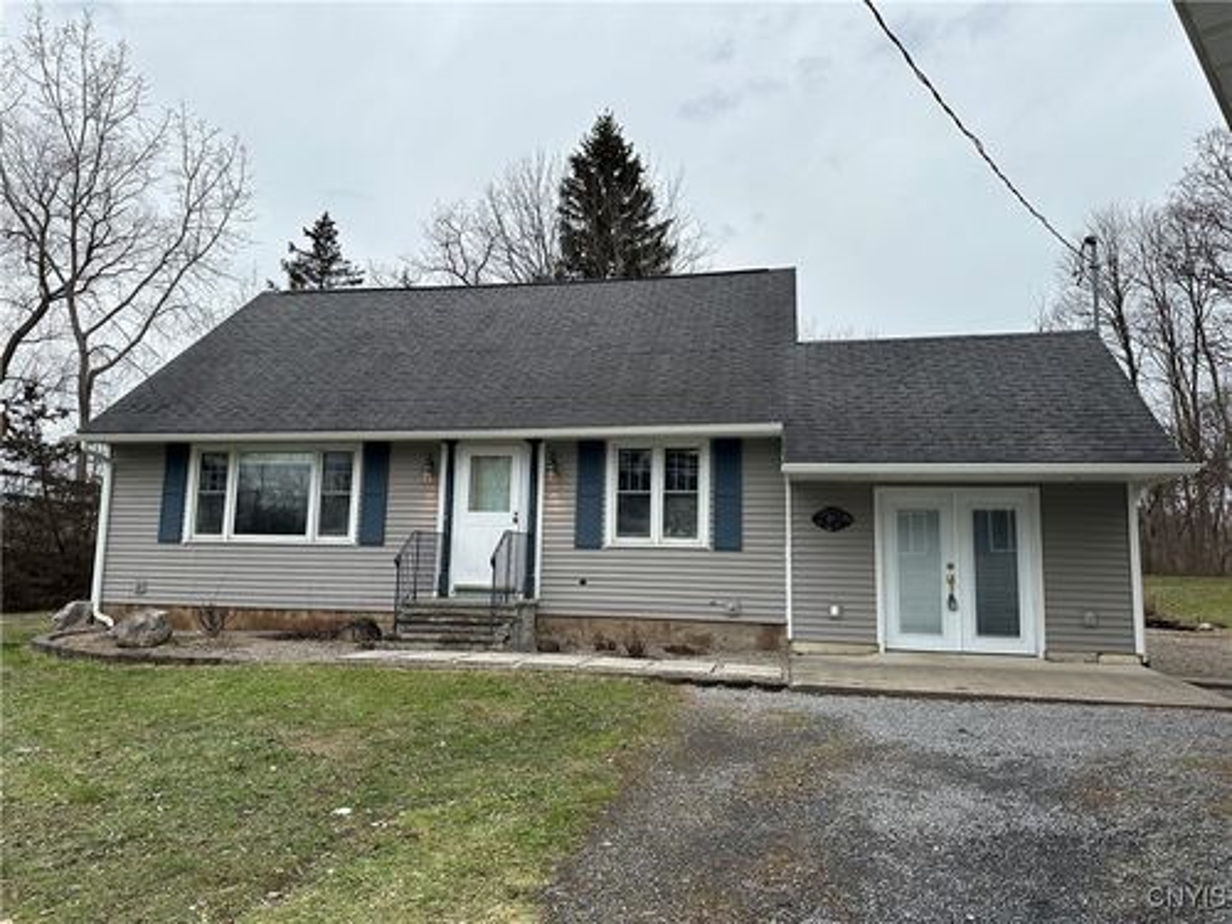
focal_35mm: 24
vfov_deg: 56.8
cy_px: 462
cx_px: 616
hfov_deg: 71.6
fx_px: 854
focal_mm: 6.86
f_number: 1.78
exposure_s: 1/1517
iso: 80
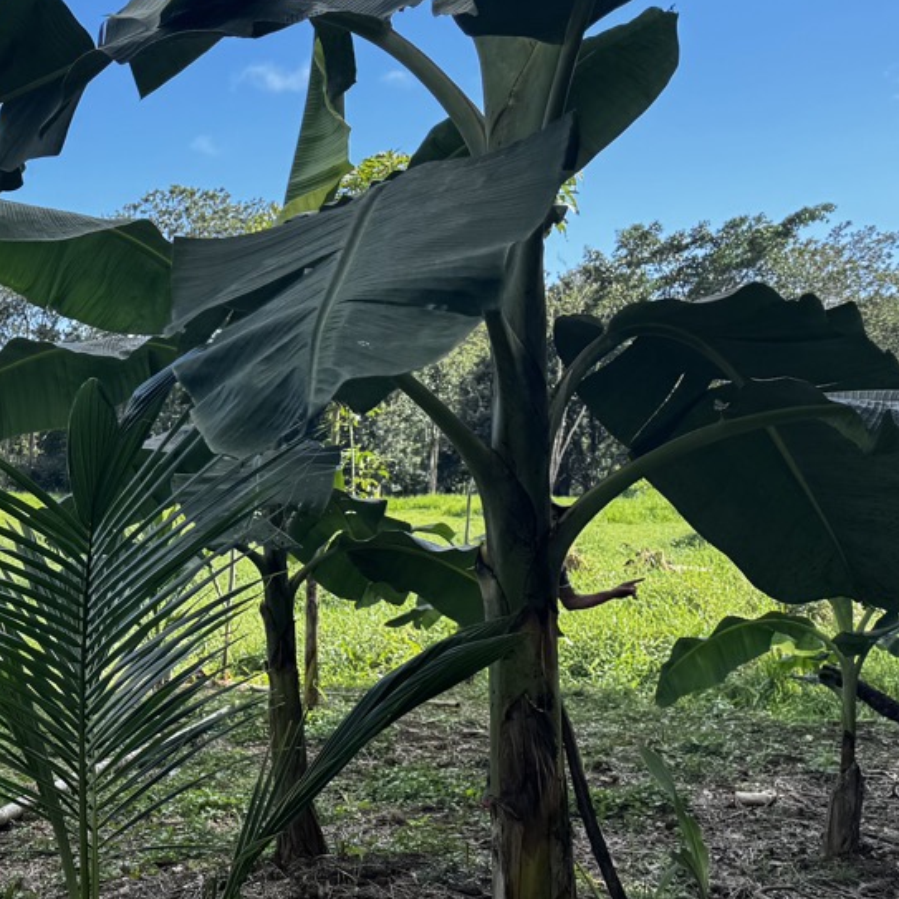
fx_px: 1675
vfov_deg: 29.3
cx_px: -235
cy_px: 726
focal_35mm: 57
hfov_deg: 26.1
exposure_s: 1/1076
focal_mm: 6.76
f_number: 1.78
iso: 80
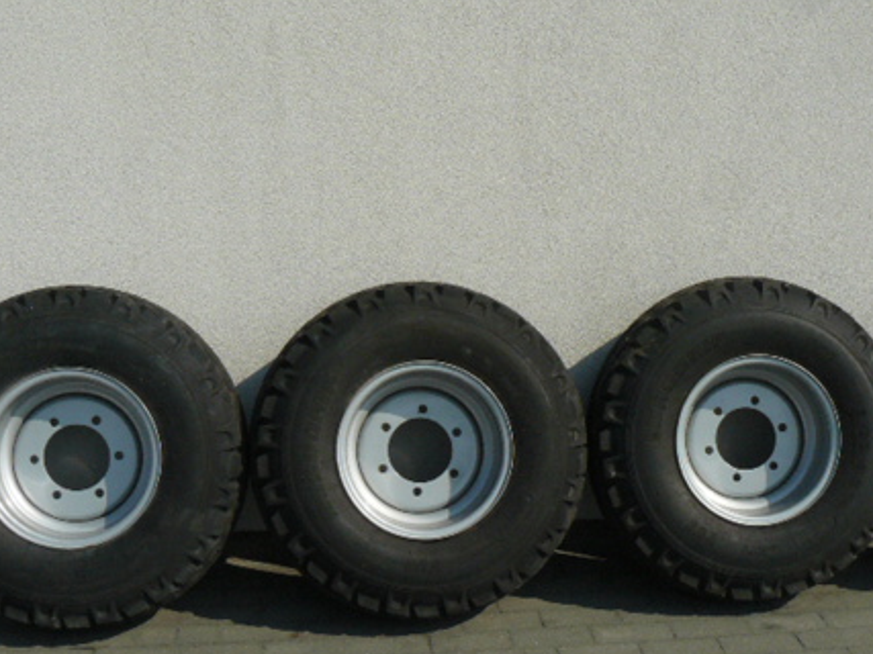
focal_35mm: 54
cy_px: 372
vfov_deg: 27.0
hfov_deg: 35.4
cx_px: 542
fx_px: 1361
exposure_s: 1/400
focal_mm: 6
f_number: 7.1
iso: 100
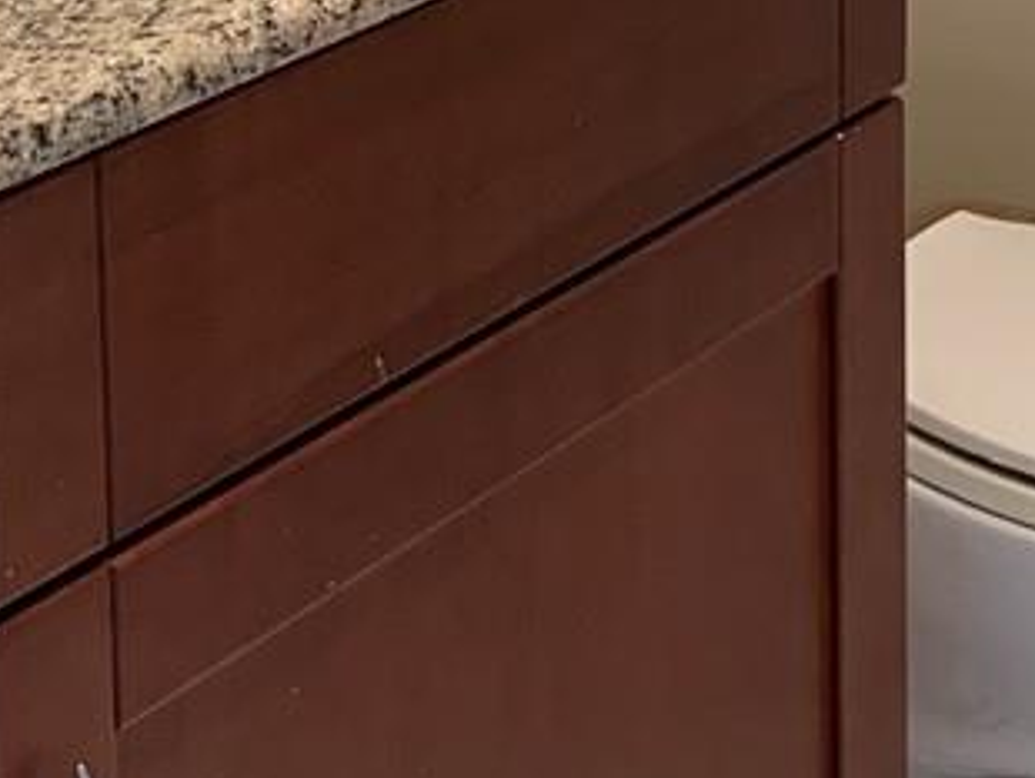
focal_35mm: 134
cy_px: -407
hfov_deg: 14.7
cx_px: 304
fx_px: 4010
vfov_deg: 10.7
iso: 80
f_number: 1.8
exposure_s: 1/60
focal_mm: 4.25
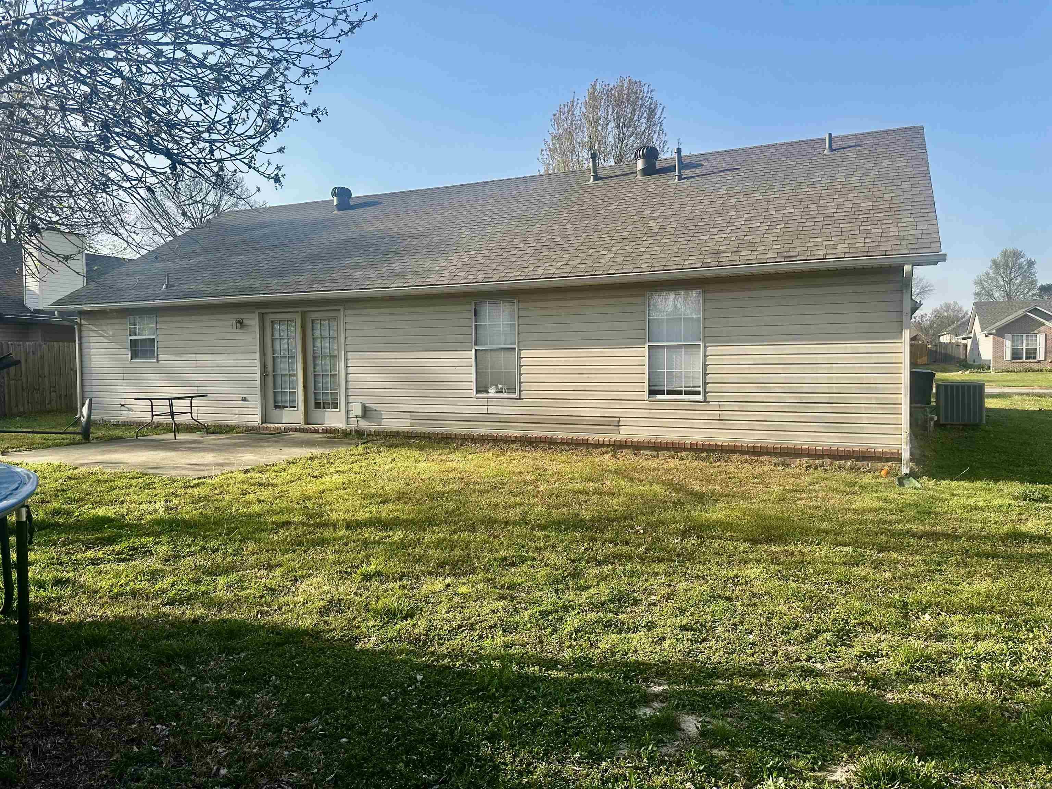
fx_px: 729
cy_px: 394
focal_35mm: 24
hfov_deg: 71.6
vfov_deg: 56.8
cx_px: 526
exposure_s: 1/2299
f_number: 1.78
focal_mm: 6.86
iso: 80
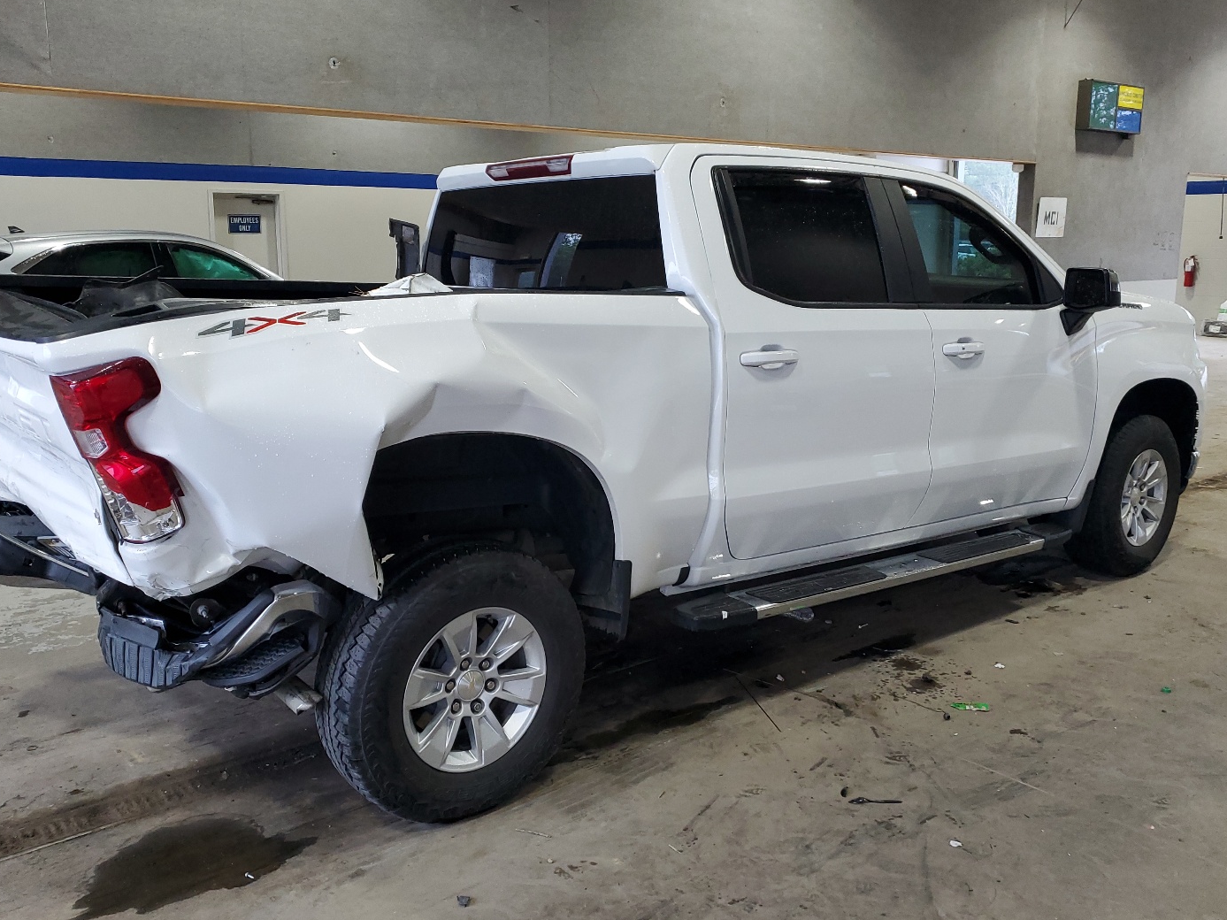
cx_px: 581
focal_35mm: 30
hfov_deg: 59.9
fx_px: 1063
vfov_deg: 46.8
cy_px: 429
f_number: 1.5
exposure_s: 1/60.2
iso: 126
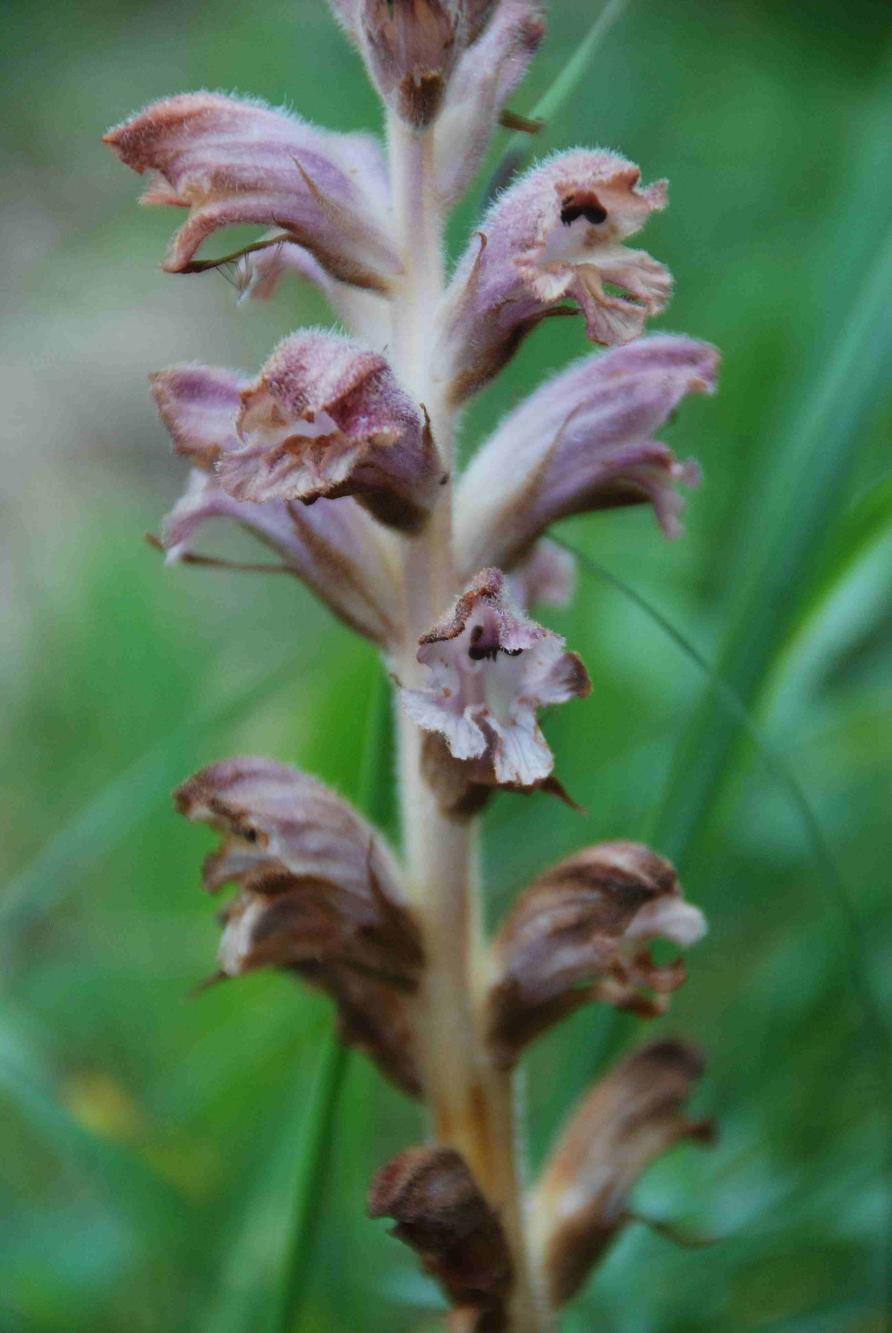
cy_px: 666
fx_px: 11117
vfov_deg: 6.9
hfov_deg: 4.6
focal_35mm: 300
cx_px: 446
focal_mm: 200
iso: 400
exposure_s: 1/125
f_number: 5.6
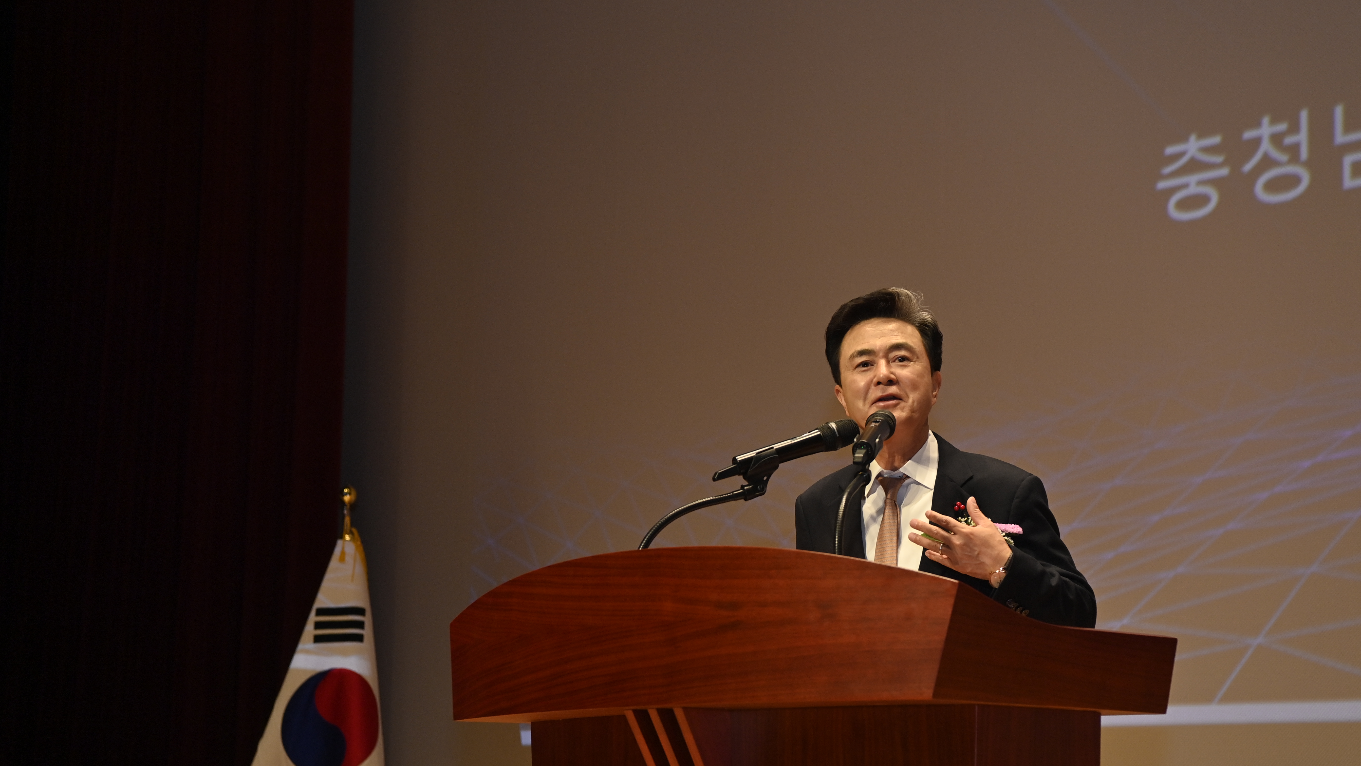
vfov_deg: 16.3
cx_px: 683
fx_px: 2670
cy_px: 431
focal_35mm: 74
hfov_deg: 28.6
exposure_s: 1/250
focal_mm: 70
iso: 800
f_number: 5.6
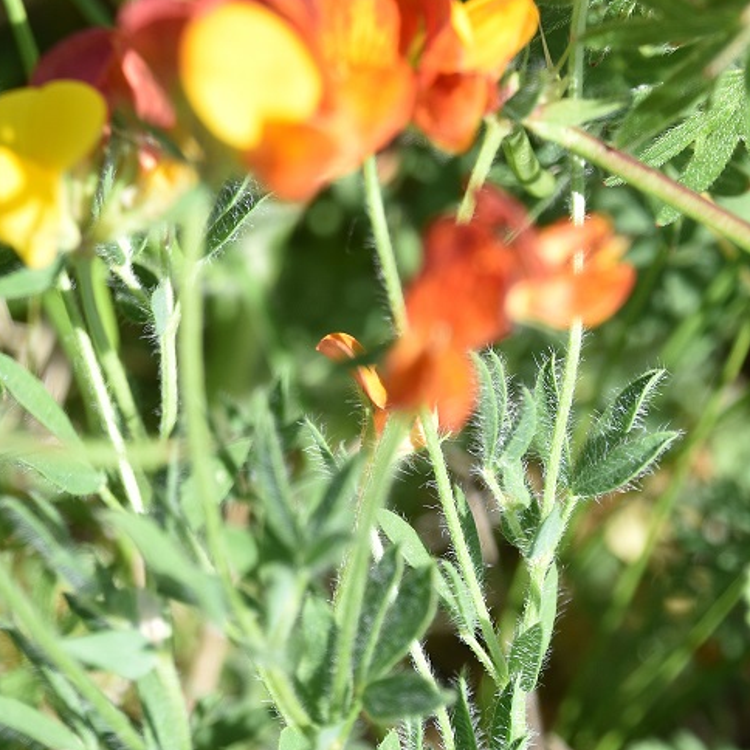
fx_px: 8996
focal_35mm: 367
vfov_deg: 4.8
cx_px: 429
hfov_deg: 4.8
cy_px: 451
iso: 200
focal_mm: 116
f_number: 8
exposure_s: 1/400
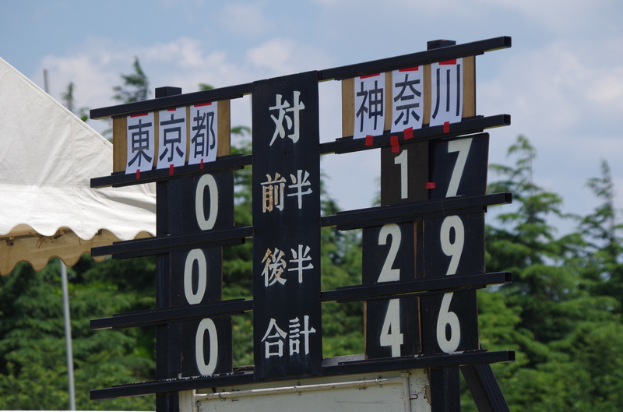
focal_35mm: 255
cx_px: 312
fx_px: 4402
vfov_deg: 5.4
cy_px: 206
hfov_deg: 8.1
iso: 200
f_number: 7.1
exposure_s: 1/800
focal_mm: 170
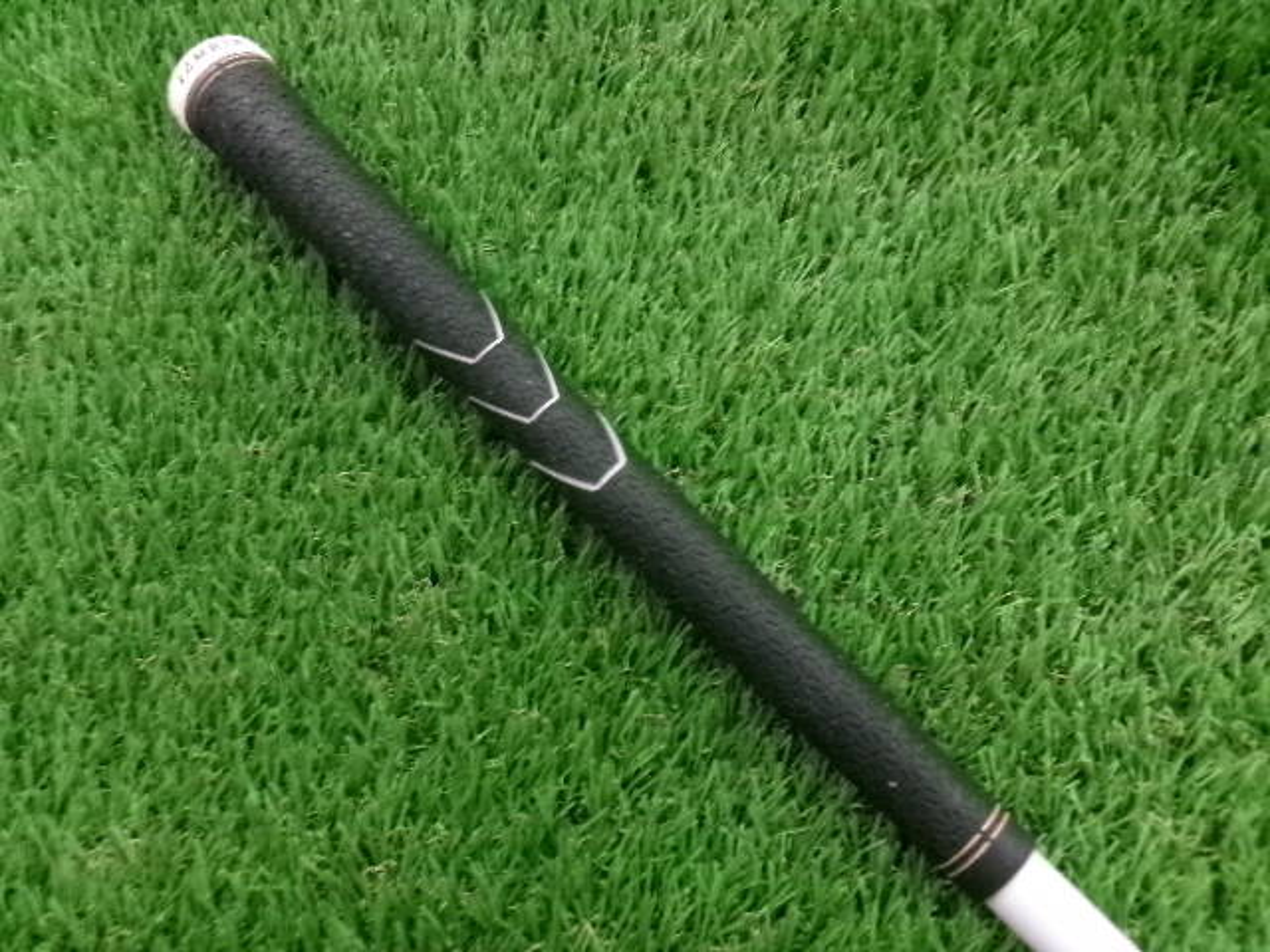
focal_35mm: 28
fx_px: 1027
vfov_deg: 49.7
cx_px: 635
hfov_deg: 63.4
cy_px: 476
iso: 800
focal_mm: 5.1
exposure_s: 1/34
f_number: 3.9
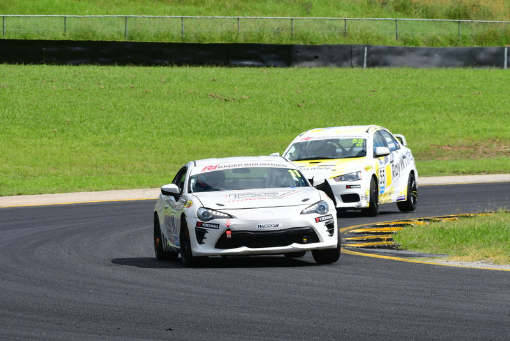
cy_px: 170
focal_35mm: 300
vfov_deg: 4.6
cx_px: 255
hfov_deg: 6.9
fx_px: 4251
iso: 400
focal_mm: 200
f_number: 11
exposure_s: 1/640
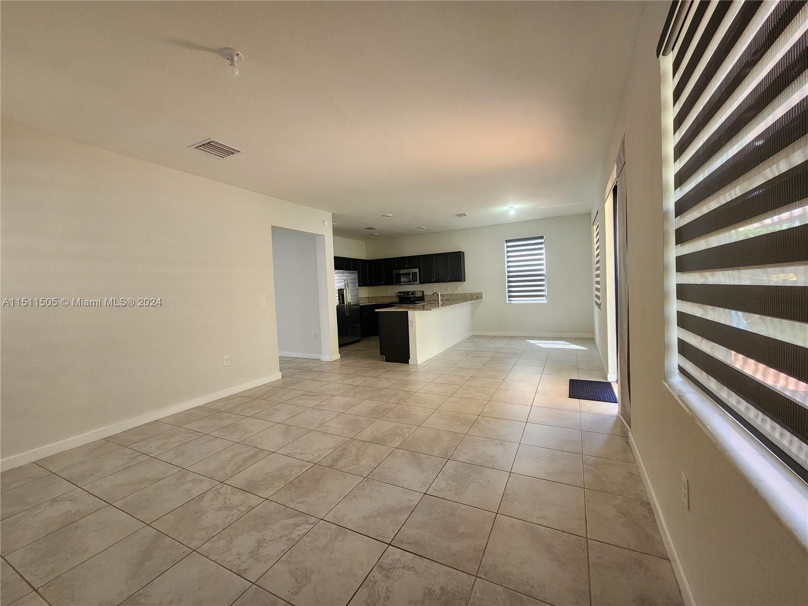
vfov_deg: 89.9
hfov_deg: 106.2
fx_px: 303
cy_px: 303
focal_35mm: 13
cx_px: 404
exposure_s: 1/60
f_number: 2.2
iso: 320
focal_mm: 2.2
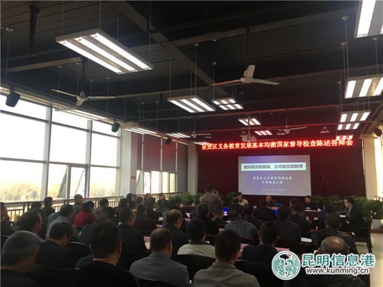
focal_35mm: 29
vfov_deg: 48.2
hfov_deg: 61.7
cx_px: 192
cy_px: 144
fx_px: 321
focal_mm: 4.15
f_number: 2.2
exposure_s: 1/33
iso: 40
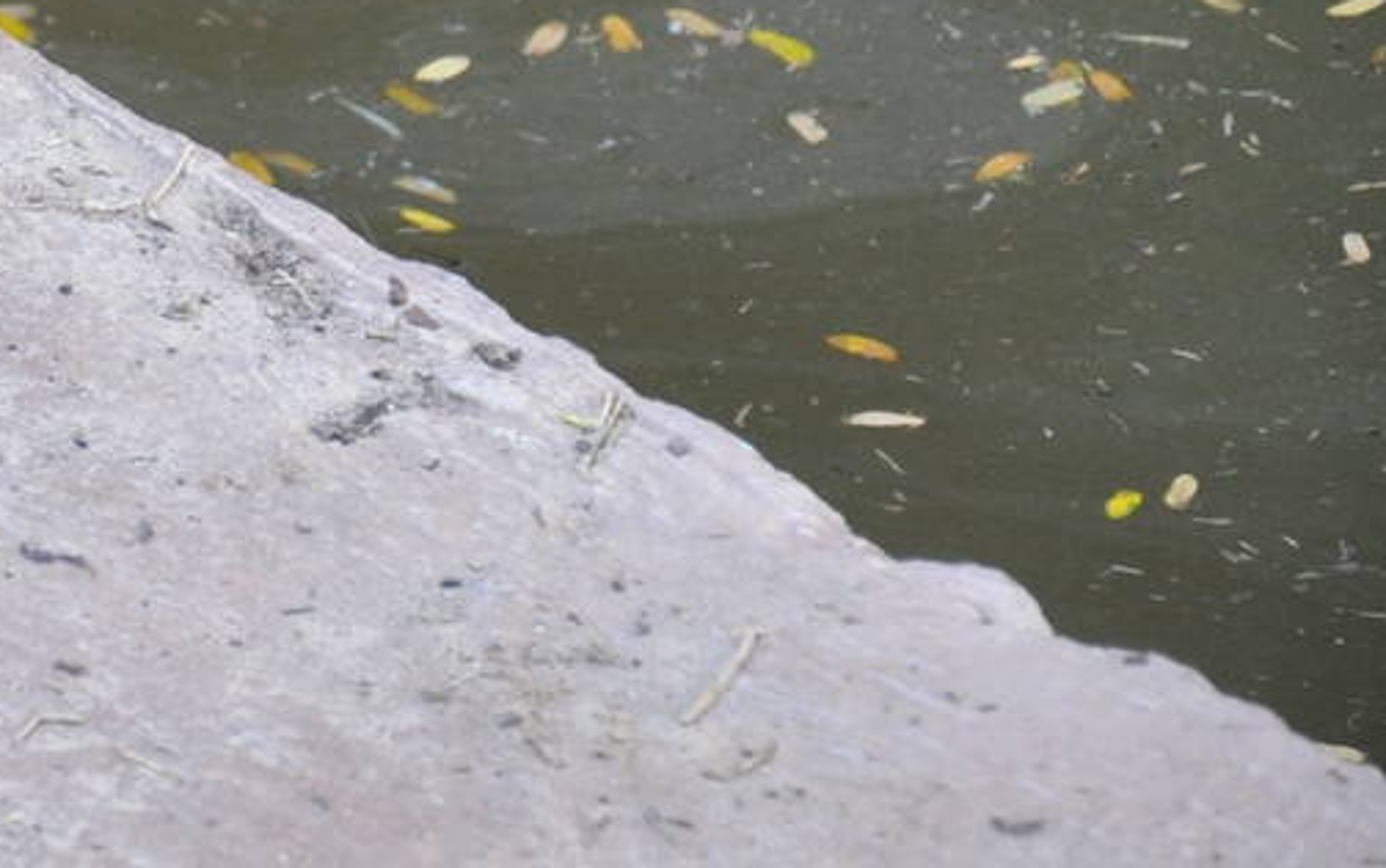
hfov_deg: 4.1
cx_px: -791
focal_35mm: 510
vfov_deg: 2.6
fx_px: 19261
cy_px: -357
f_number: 5.6
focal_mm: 105
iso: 800
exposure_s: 1/160
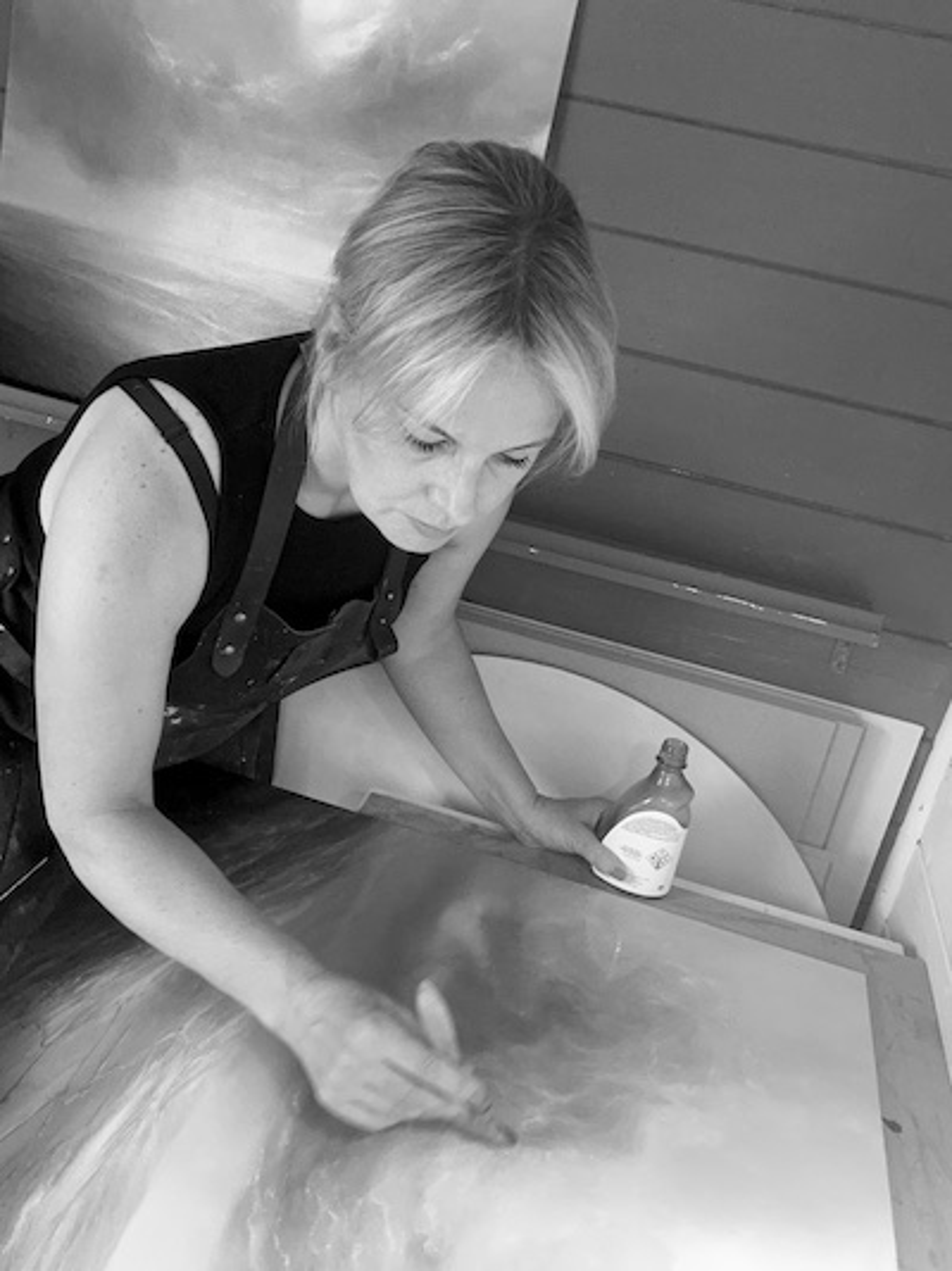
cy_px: 636
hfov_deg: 46.8
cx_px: 476
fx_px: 1101
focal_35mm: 30
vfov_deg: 60.0
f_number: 1.9
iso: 125
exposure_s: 1/60
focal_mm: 2.69
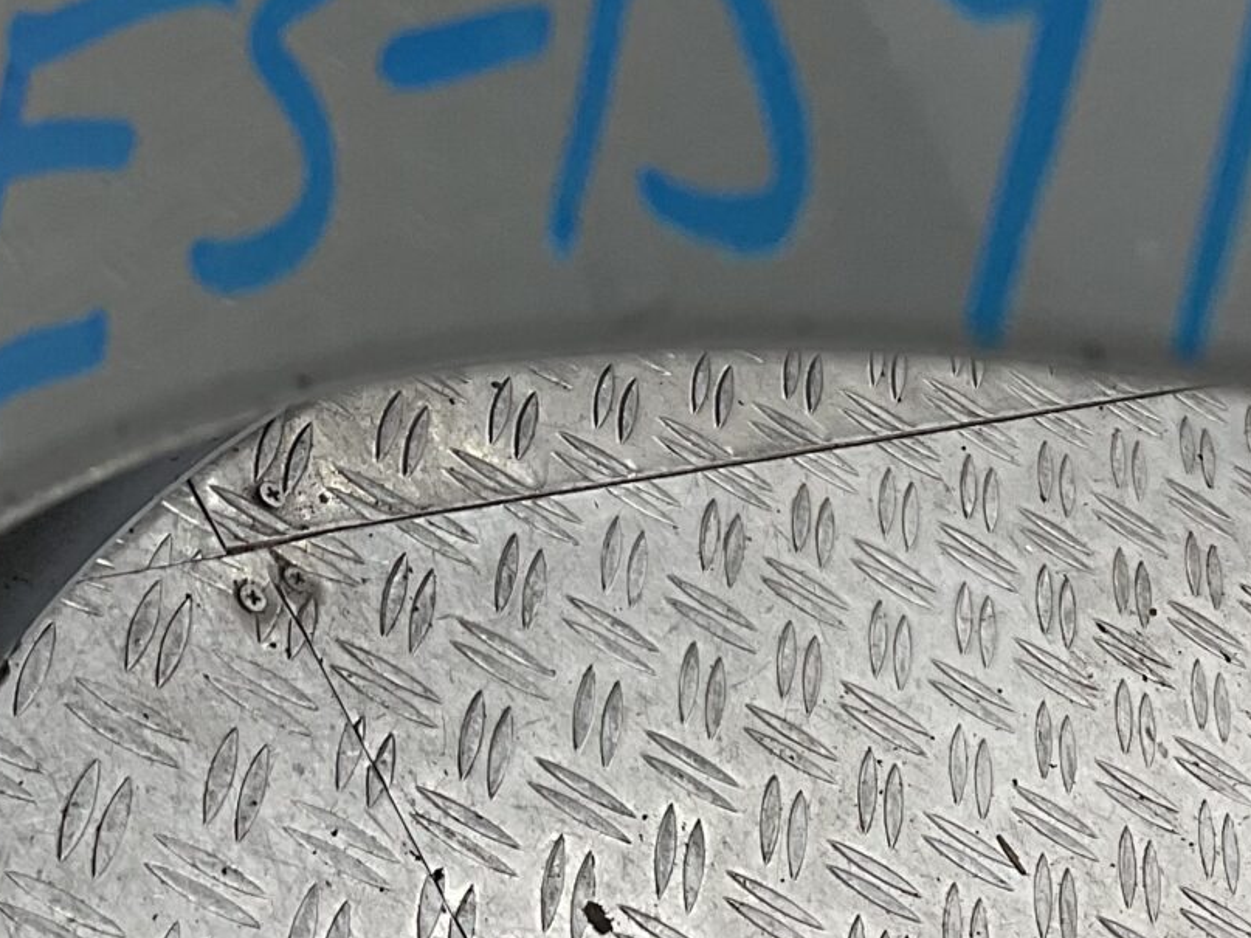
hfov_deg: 21.3
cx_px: 648
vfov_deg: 15.7
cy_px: -37
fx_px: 3324
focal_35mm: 92
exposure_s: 1/100
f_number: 1.8
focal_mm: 3
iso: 25
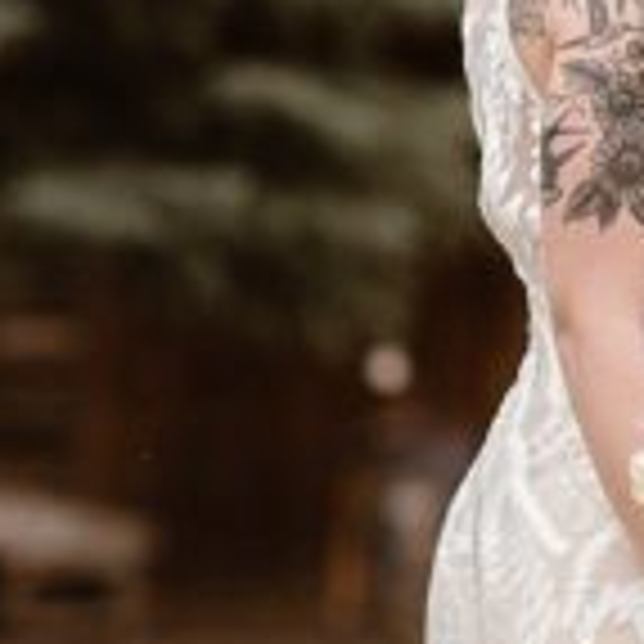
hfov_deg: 3.4
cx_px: 910
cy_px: -153
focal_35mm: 517
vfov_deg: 3.4
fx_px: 10882
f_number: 2.5
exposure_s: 1/2000
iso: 250
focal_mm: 85
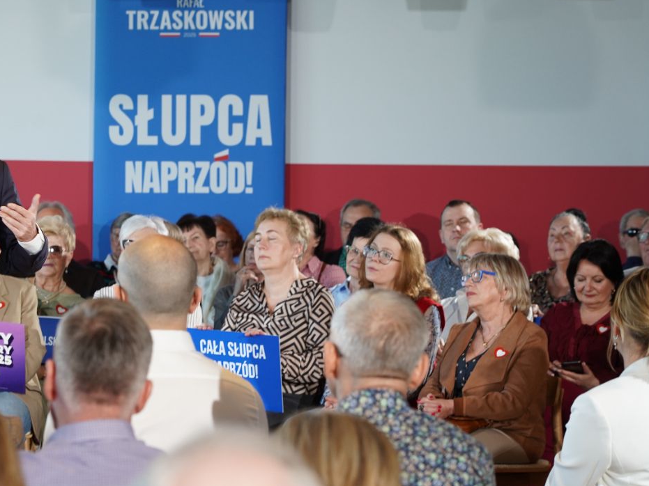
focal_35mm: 141
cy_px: 262
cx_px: 205
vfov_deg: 10.5
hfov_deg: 14.0
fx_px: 2643
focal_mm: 105
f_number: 5.6
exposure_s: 1/100
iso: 1000
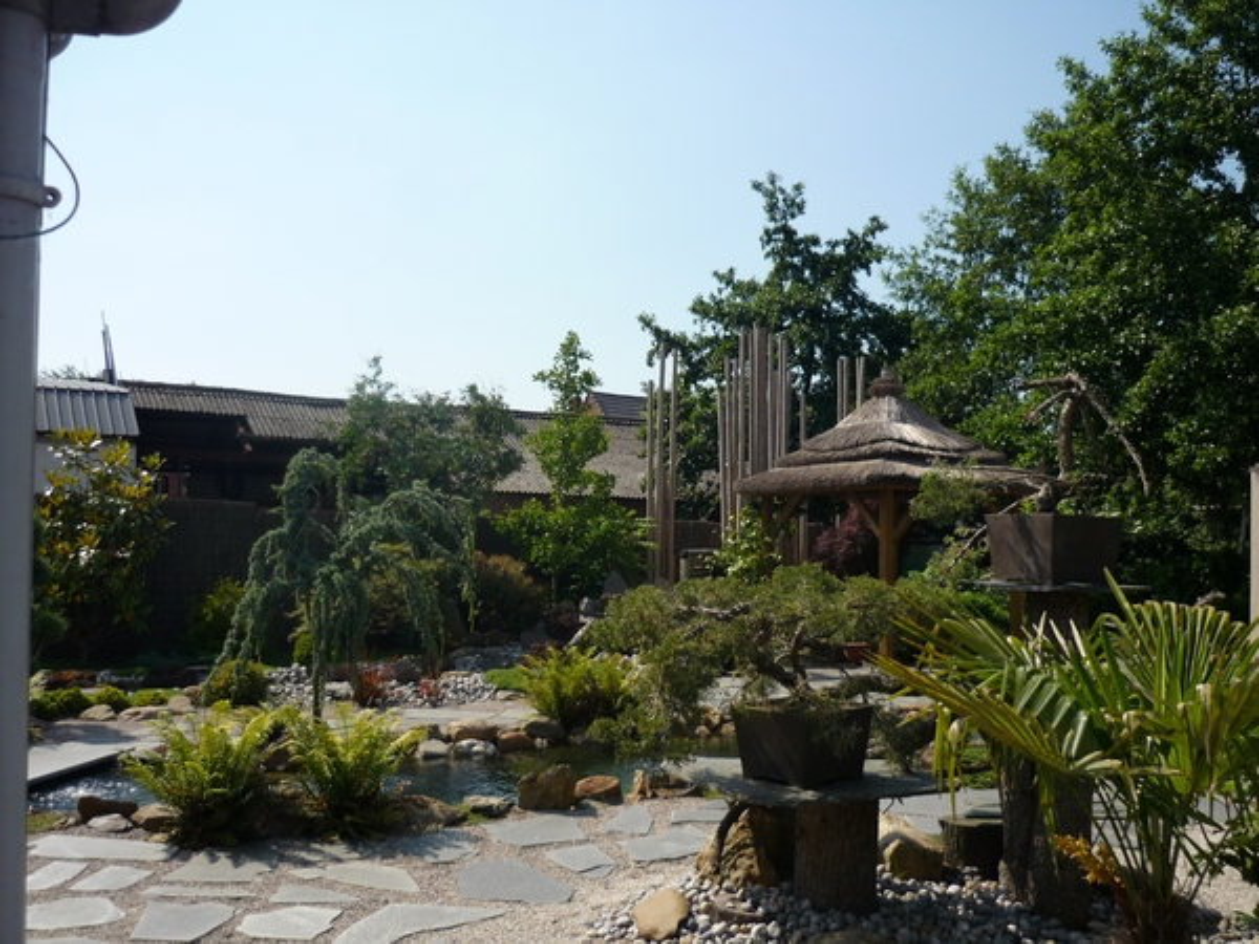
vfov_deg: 42.9
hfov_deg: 55.4
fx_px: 1200
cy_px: 472
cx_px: 630
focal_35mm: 33
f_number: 8
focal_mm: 5.5
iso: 100
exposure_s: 1/200
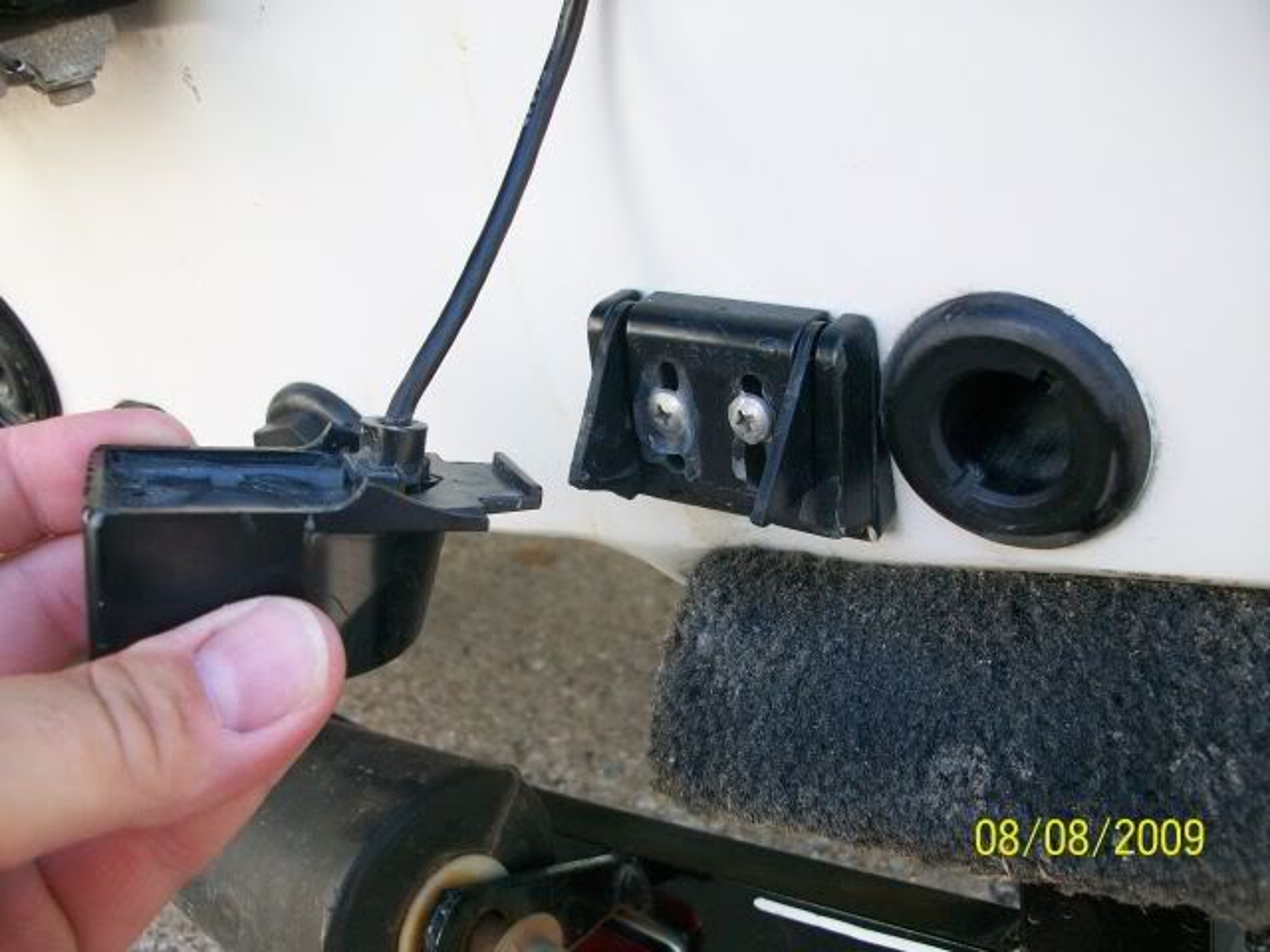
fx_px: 1247
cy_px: 476
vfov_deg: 41.8
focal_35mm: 34
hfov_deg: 54.0
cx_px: 635
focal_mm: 5.7
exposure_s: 1/116
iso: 80
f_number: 2.8
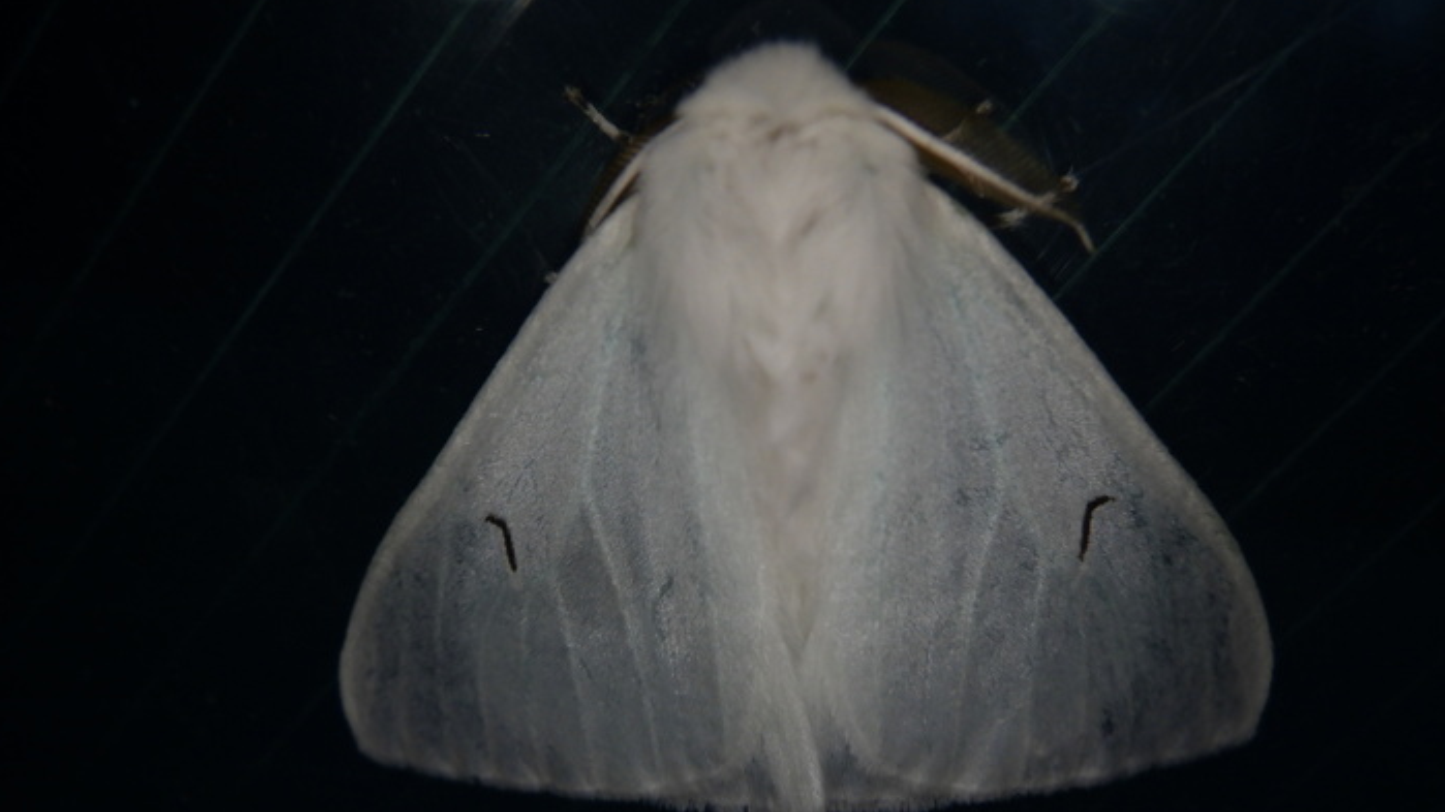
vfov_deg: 28.2
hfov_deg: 48.4
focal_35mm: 42
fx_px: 1609
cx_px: 746
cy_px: 519
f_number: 4.6
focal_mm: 6.1
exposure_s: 1/2500
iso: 125
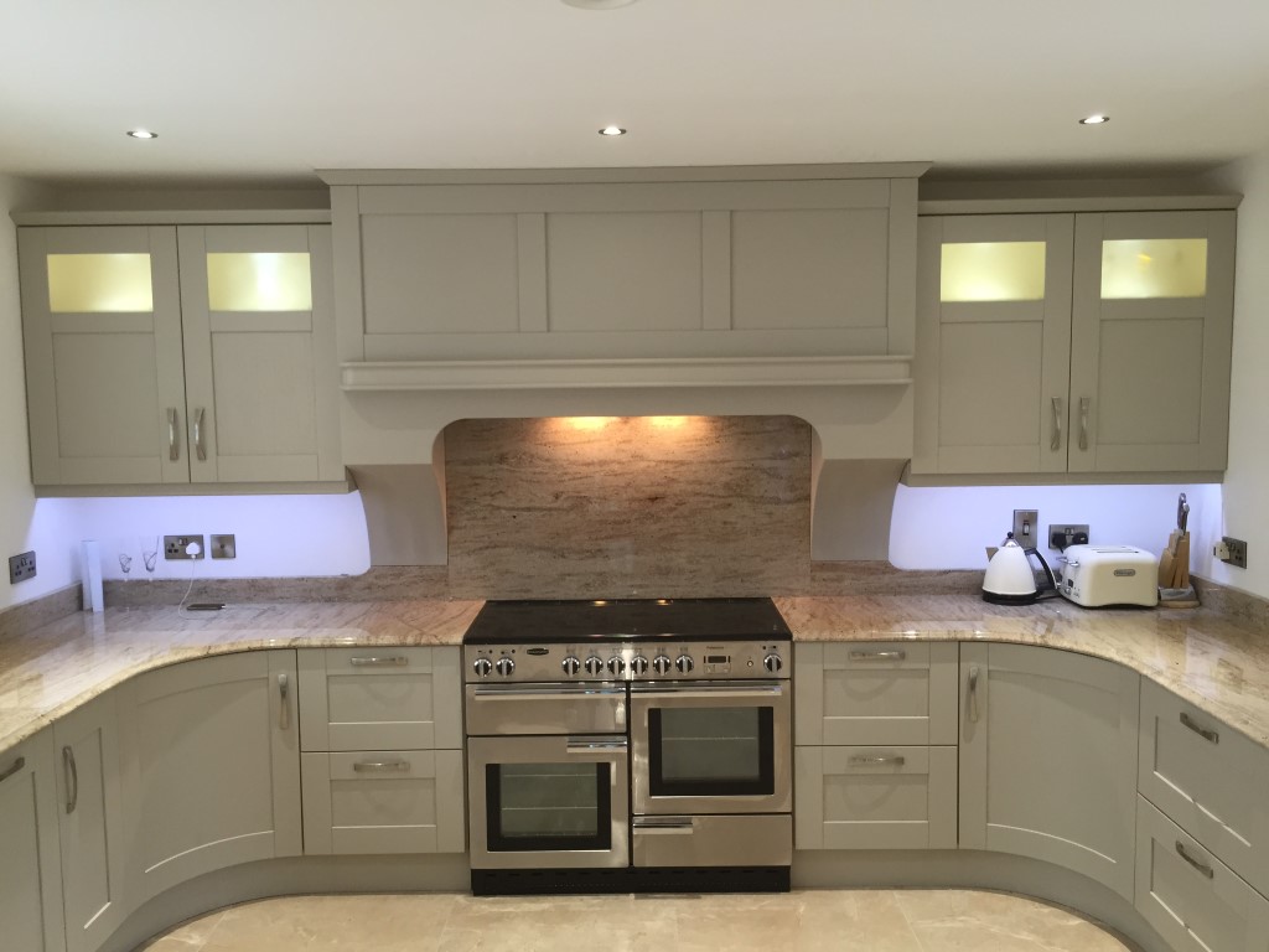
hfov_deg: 61.7
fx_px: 1063
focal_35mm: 29
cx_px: 634
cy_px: 476
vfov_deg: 48.2
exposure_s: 1/33
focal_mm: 4.15
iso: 100
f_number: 2.2
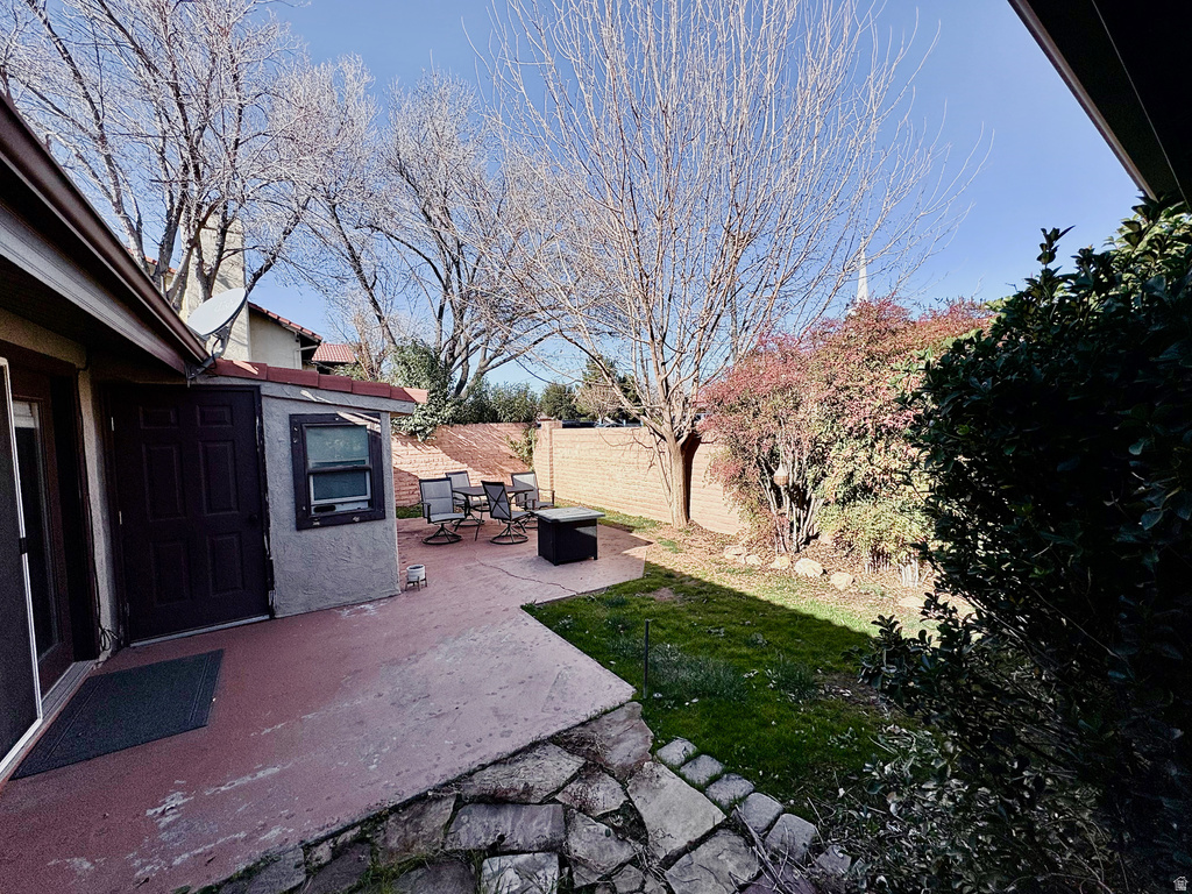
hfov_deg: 102.1
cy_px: 447
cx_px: 596
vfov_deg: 85.7
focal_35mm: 14
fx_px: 482
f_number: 2.2
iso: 50
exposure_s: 1/1600
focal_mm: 2.22
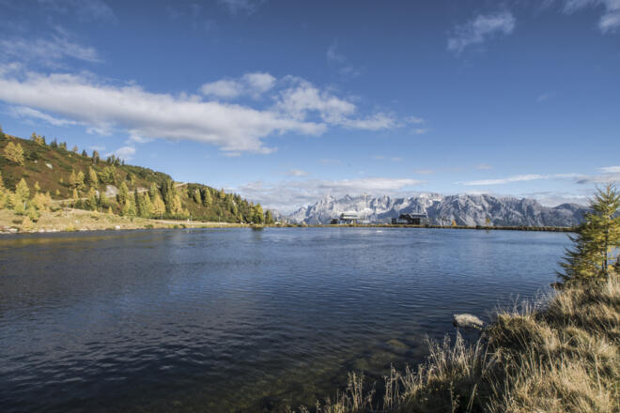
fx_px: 284
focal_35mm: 16
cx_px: 310
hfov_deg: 95.0
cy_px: 206
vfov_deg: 72.1
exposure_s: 1/20
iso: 100
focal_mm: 11
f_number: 22
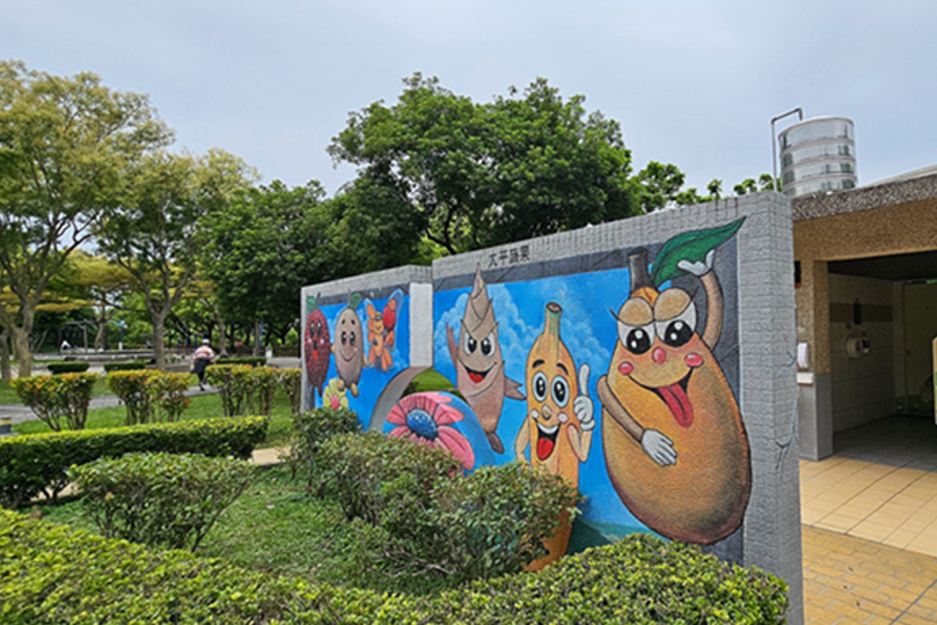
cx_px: 566
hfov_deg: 82.9
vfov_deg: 62.0
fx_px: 521
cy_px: 315
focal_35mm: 20
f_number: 2.2
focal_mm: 2.2
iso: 50
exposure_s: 1/1449
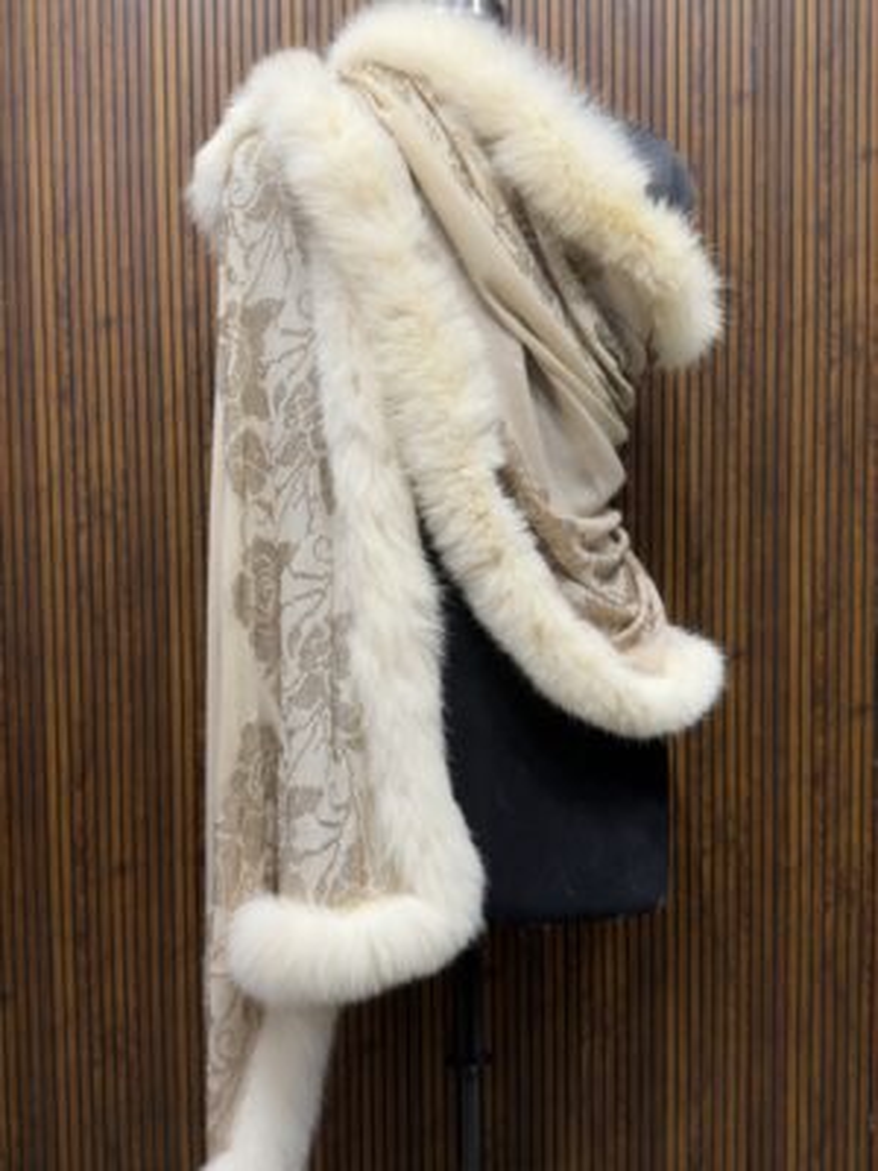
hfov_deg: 56.8
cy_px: 586
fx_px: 812
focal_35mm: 24
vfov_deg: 71.6
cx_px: 439
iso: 80
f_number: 1.78
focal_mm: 6.76
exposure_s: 1/50
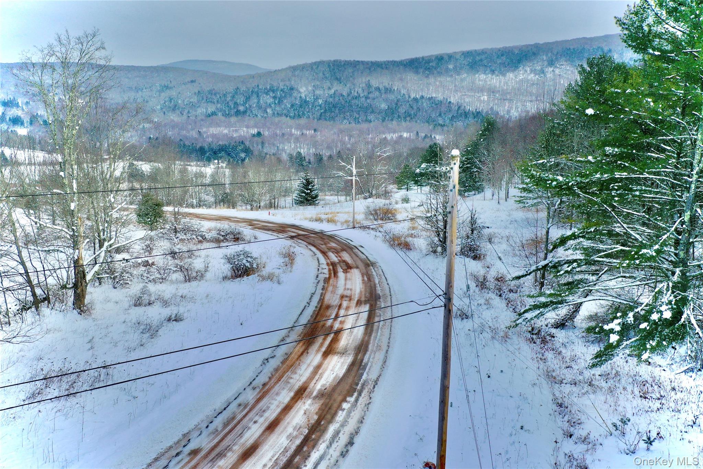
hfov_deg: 65.5
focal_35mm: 28
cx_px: 352
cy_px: 234
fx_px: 547
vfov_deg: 46.4
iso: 100
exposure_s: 1/400
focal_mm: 10.26
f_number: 5.6
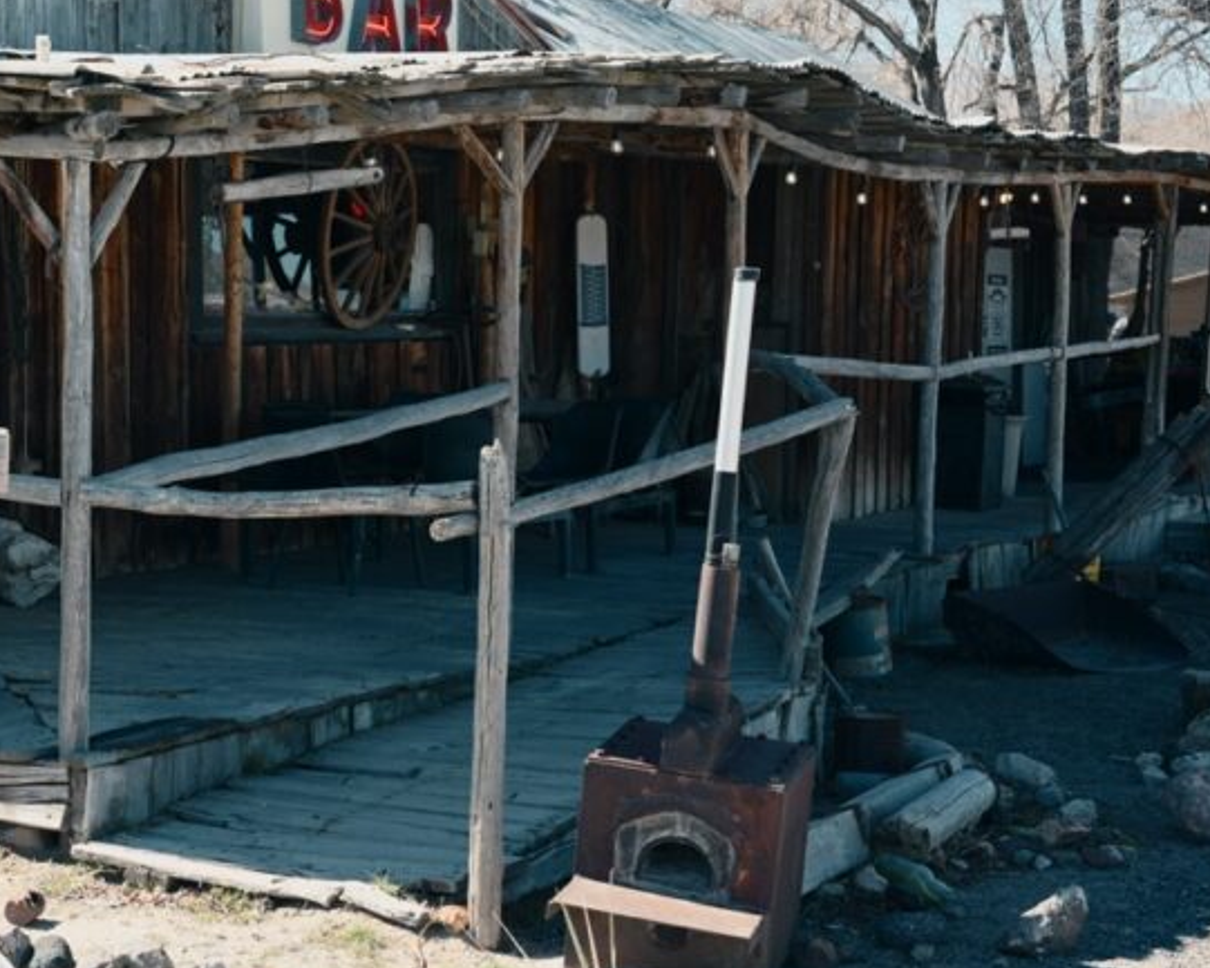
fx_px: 2543
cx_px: 159
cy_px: 396
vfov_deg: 21.5
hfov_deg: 26.0
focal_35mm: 71
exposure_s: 1/80
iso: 100
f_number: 9
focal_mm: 40
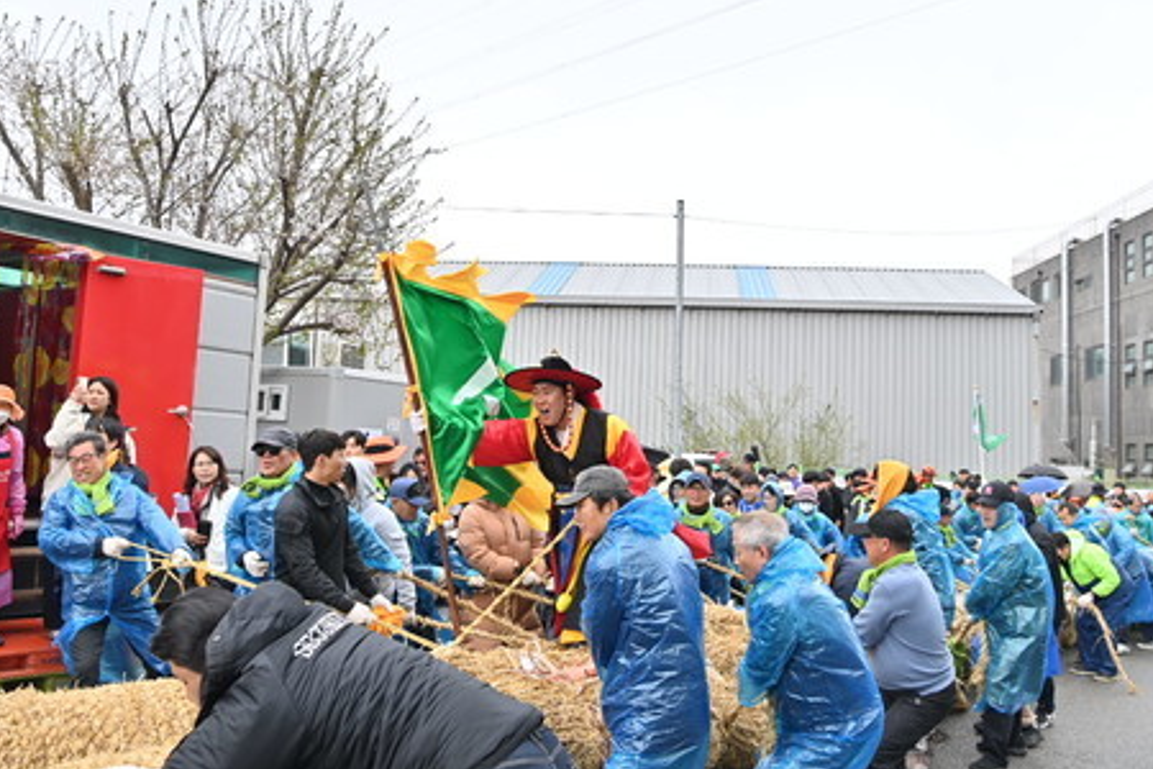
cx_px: 592
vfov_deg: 41.1
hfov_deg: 58.7
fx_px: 1025
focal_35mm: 32
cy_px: 364
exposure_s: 1/250
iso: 100
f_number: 5
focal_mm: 24
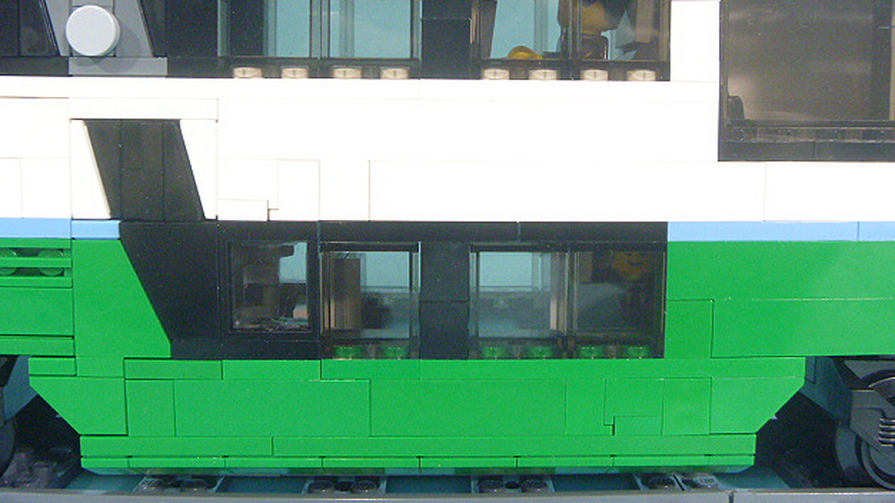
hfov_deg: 51.6
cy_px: 177
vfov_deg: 30.2
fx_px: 925
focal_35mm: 39
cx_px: 456
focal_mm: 6.3
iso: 400
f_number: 3.5
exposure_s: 1/13
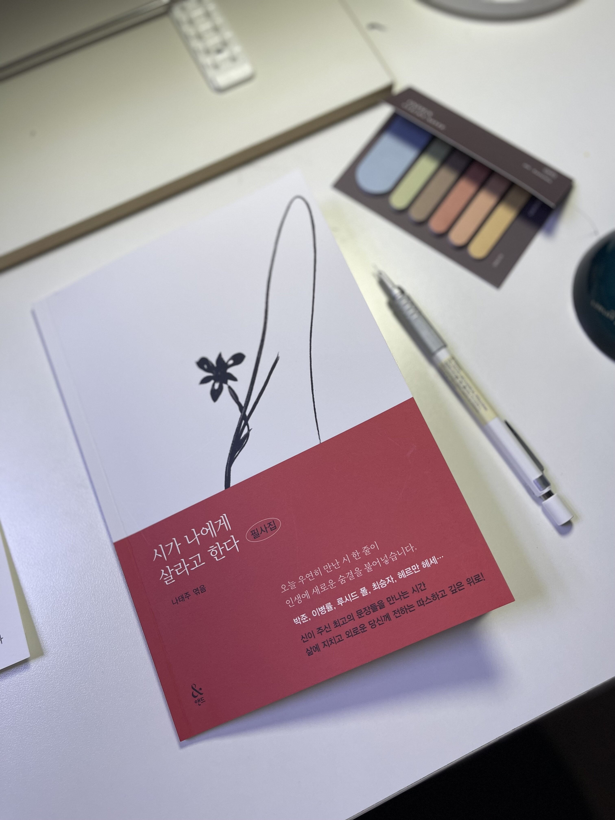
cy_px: 410
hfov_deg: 53.1
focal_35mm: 26
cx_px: 308
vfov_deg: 67.3
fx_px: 616
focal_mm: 5.1
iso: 64
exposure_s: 1/120
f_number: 1.6
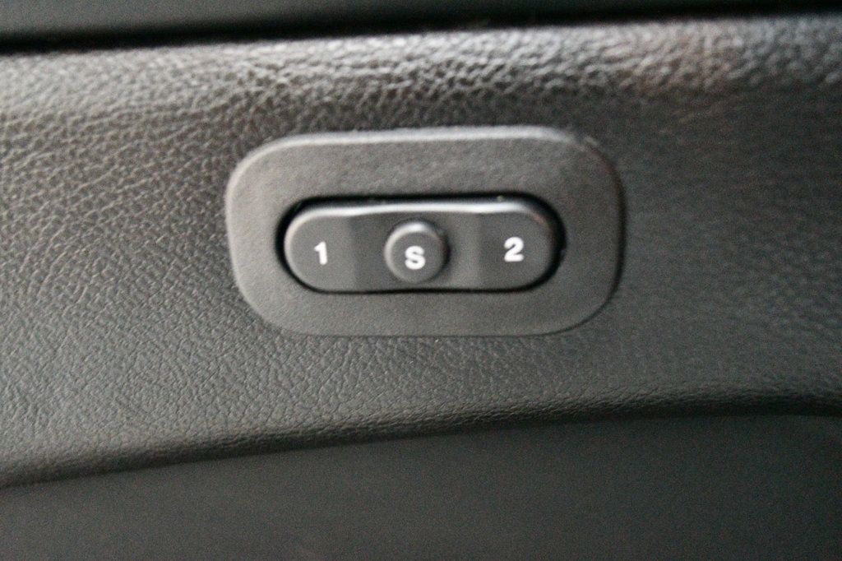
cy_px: 280
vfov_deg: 36.8
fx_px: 842
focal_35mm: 36
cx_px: 421
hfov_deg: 53.1
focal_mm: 24
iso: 12800
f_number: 4
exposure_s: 1/50
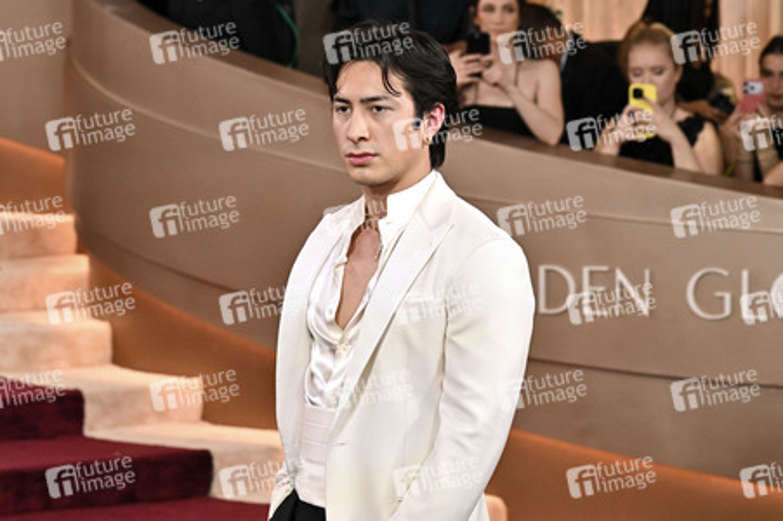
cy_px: 260
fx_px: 2195
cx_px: 392
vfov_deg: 13.5
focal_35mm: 101
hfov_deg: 20.2
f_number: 5.6
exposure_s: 1/320
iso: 2500
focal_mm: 101
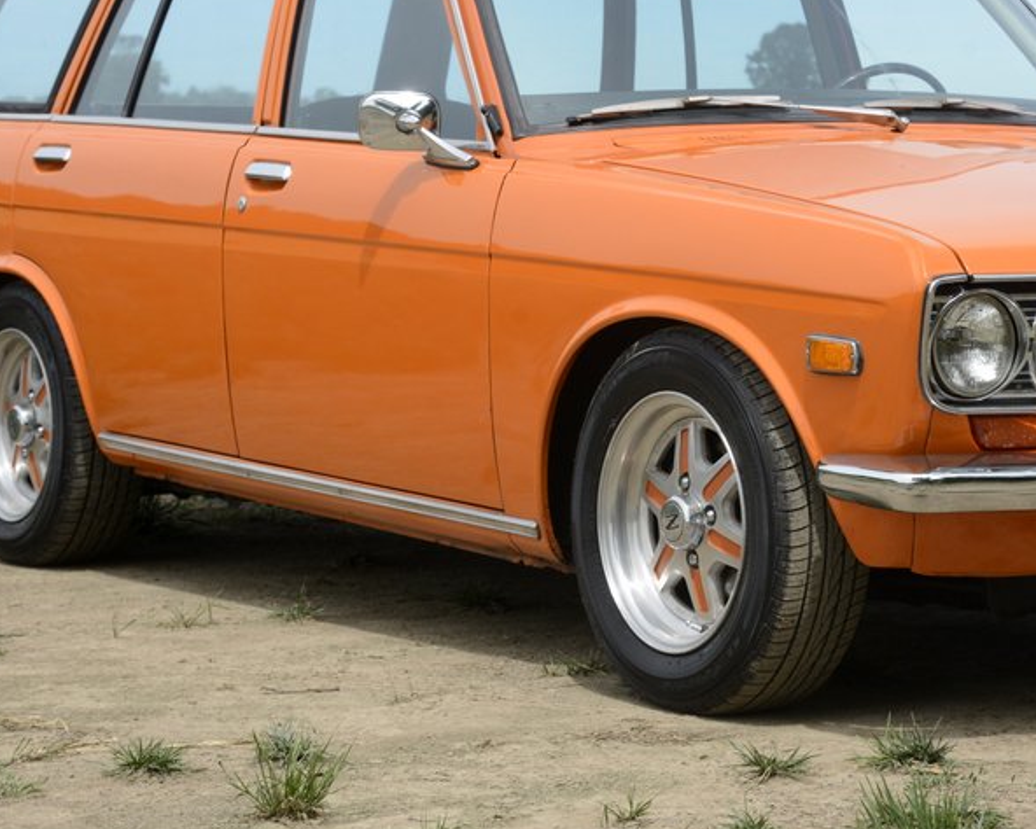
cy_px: 146
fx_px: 3619
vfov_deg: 13.0
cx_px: 730
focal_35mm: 118
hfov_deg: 16.2
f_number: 10
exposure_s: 1/800
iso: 500
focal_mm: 62
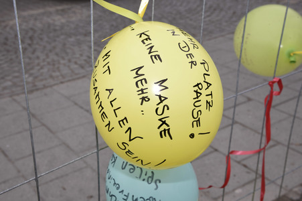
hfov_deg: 41.1
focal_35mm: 48
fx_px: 402
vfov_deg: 28.0
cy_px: 100
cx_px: 151
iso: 500
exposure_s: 1/160
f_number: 11
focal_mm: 48
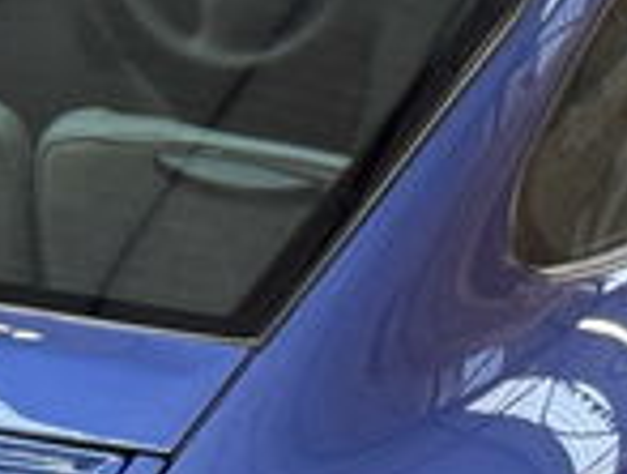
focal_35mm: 250
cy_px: 397
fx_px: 4539
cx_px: 85
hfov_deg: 7.9
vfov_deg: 6.0
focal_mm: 6.76
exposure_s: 1/50
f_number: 1.78
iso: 64
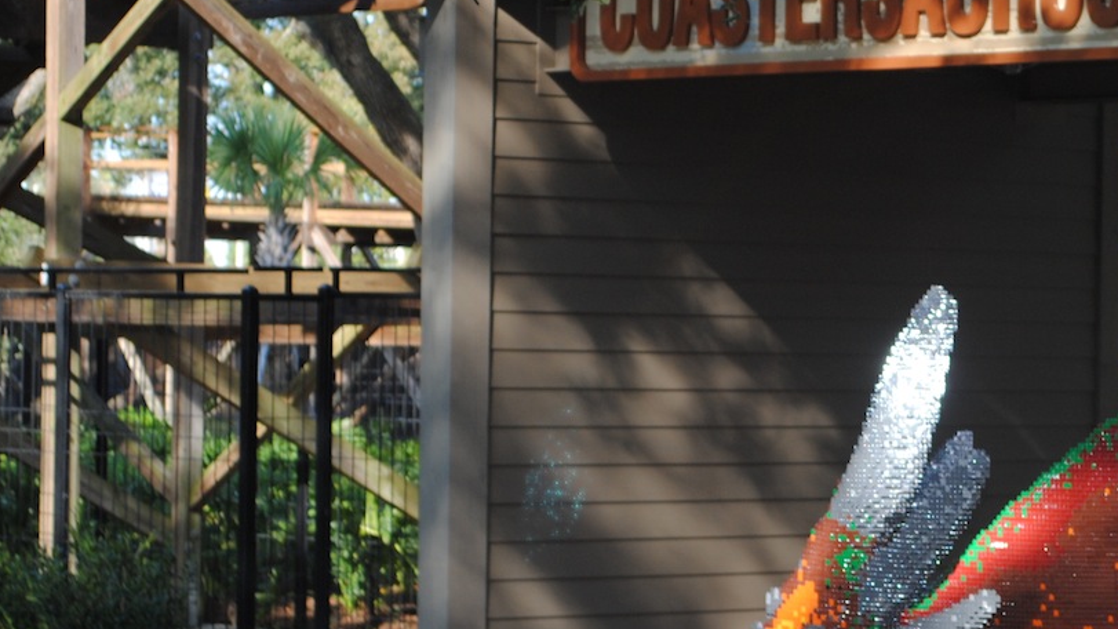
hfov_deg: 13.4
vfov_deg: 7.6
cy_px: 407
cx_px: 695
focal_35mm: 160
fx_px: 4742
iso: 180
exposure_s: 1/125
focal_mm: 55
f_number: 5.6
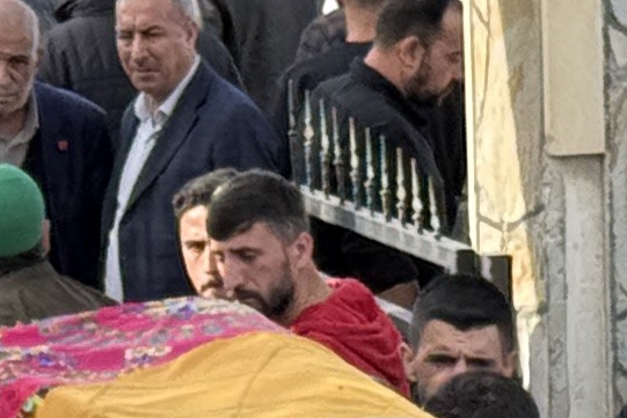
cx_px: 697
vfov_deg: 3.7
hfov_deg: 5.5
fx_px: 6480
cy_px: 537
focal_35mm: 372
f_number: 1.78
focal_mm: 6.76
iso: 64
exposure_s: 1/1000
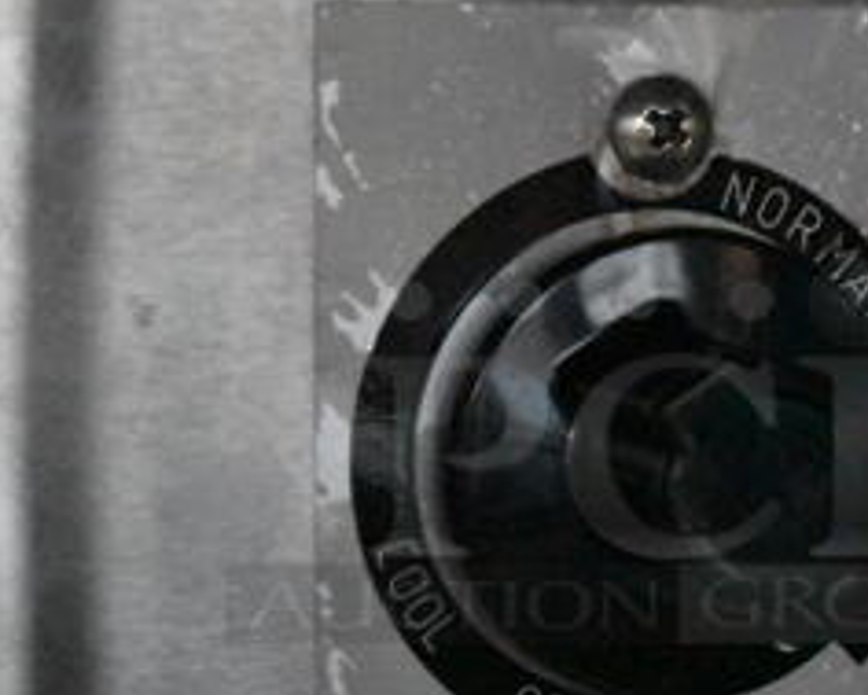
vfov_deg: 7.7
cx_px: 636
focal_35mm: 200
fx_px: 5145
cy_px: 449
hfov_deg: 9.6
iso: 18000
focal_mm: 55
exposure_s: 1/100
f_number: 5.6
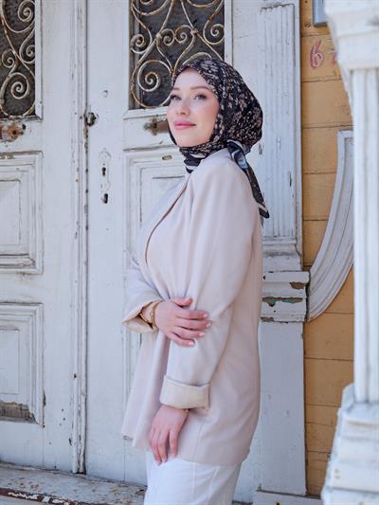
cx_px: 190
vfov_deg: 35.5
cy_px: 252
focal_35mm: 54
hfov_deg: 27.0
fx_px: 788
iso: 320
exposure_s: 1/300
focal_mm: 68.8
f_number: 5.6
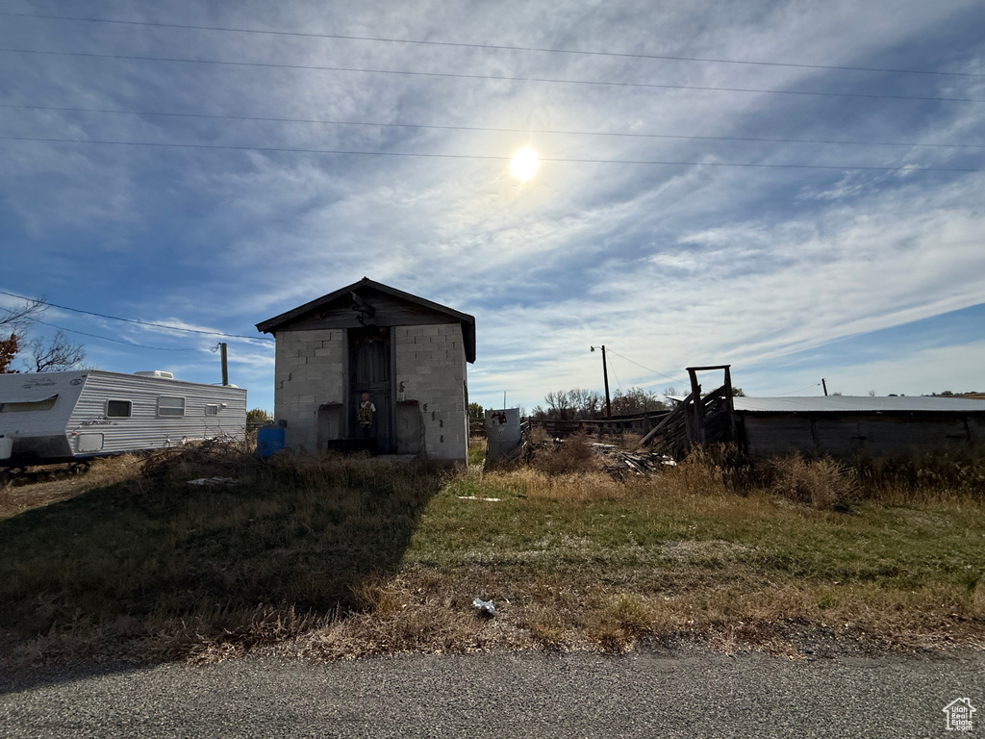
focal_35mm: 14
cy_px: 370
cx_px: 492
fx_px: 398
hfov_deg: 102.1
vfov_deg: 85.7
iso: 50
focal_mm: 2.22
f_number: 2.2
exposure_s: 1/6173
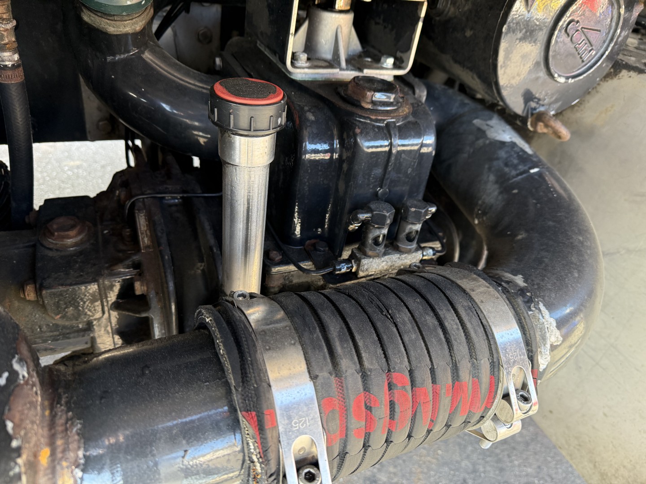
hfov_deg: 71.6
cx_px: 323
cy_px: 242
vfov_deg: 56.8
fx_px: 448
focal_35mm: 24
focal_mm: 6.76
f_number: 1.78
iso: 200
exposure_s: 1/91
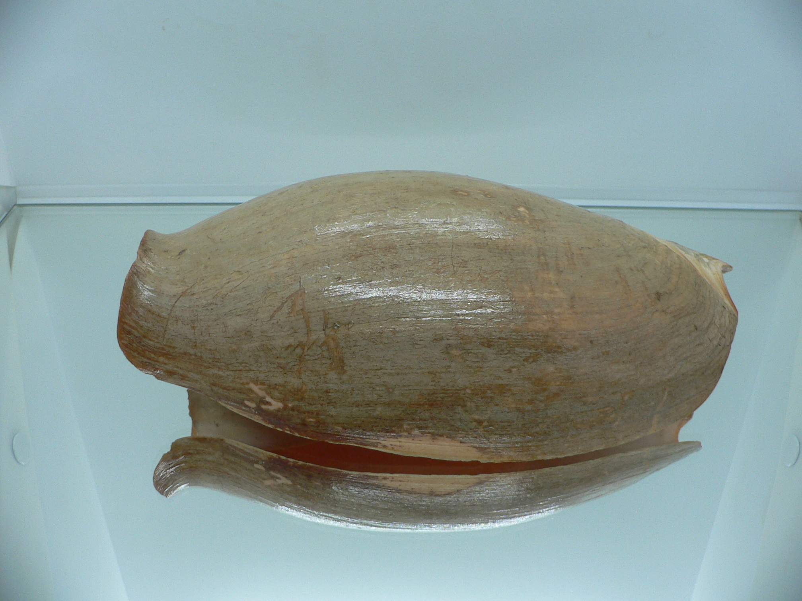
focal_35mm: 35
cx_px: 401
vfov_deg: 40.7
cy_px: 300
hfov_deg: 52.6
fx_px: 811
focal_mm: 4.6
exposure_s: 1/60
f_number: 2.8
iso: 80
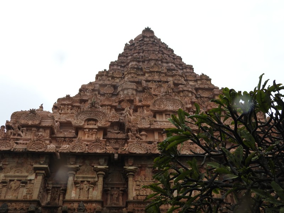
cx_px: 142
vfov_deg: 40.7
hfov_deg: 52.6
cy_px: 106
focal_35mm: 35
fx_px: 287
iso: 100
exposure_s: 1/800
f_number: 3.8
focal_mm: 6.3
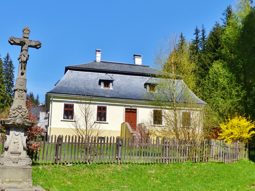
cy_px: 108
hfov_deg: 45.7
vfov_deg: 35.1
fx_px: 302
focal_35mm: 41
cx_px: 113
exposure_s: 1/1300
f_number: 4
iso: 100
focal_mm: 5.5
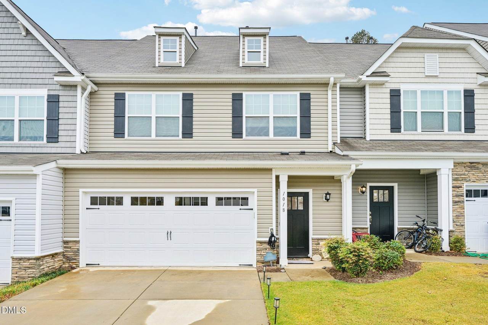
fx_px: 291
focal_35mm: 22
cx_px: 244
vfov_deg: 58.3
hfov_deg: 79.9
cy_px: 162
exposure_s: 1/125
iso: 100
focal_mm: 21.5
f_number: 8
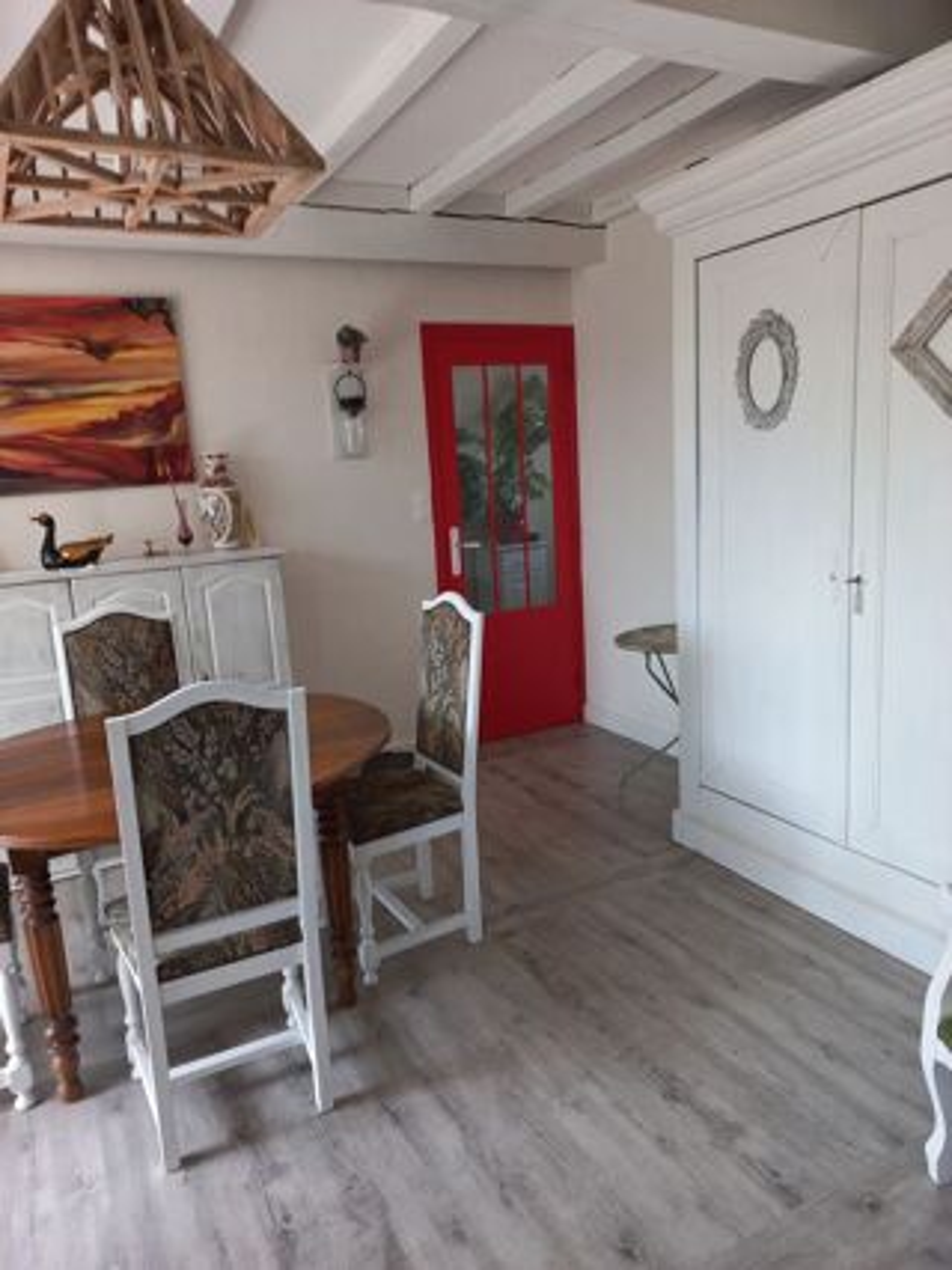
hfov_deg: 54.9
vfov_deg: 69.4
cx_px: 476
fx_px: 917
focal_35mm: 25
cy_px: 635
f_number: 1.8
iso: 200
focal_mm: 4.6
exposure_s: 1/50
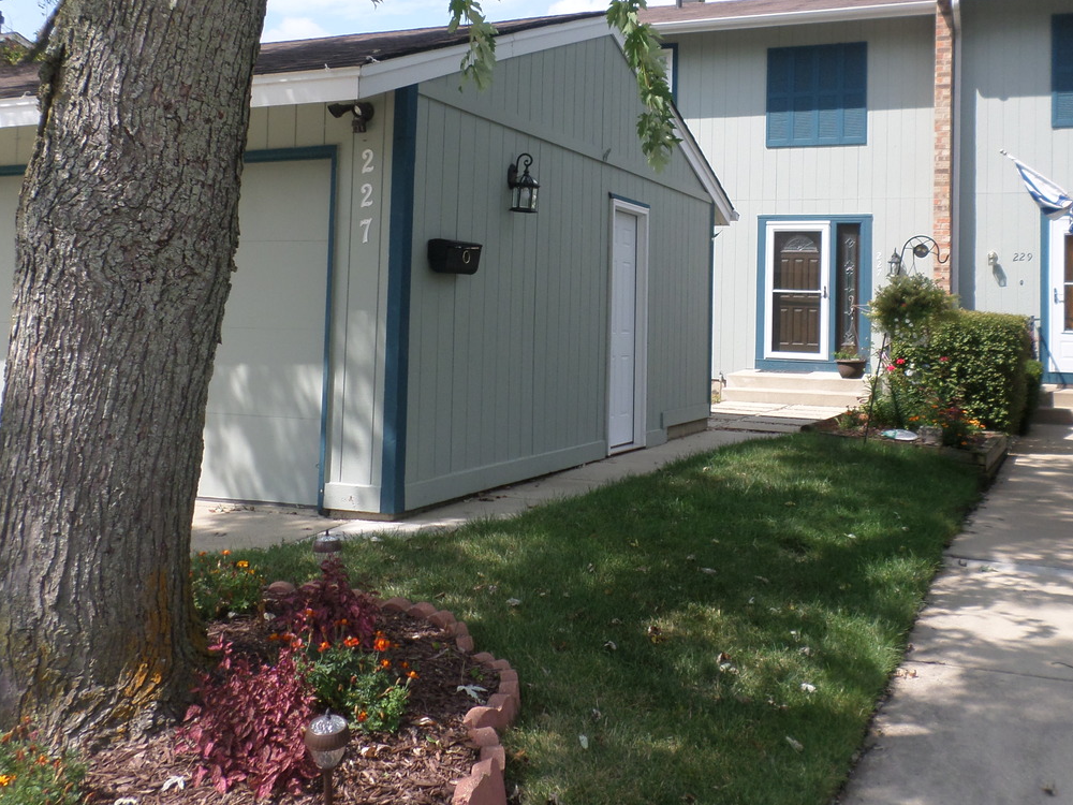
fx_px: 1116
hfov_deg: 51.3
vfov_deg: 39.1
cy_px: 260
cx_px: 583
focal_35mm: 36
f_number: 2.5
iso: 80
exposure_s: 1/1000
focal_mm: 4.5
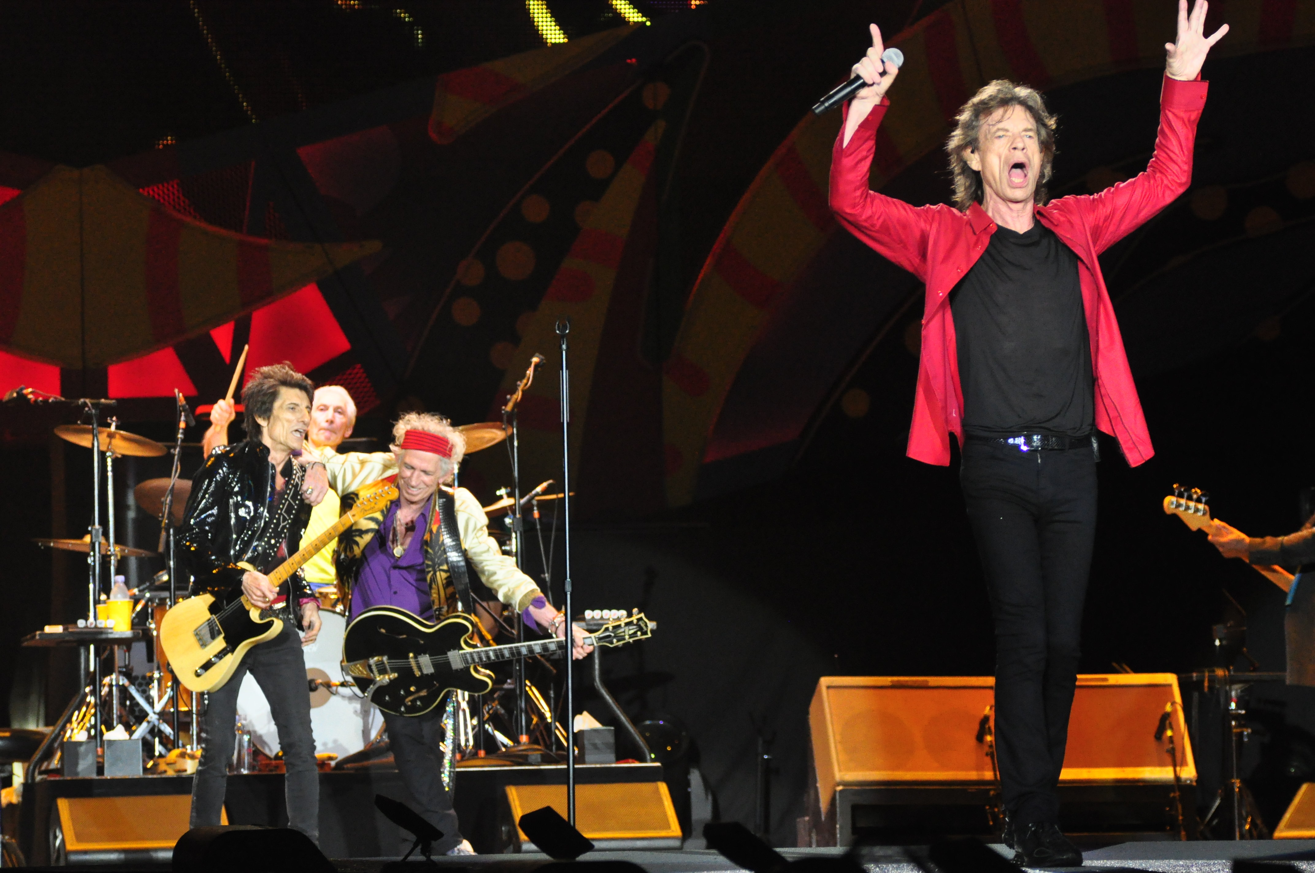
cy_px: 436
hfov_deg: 8.6
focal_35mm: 240
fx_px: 8756
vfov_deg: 5.7
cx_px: 658
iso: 2000
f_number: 4.5
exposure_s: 1/320
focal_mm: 160
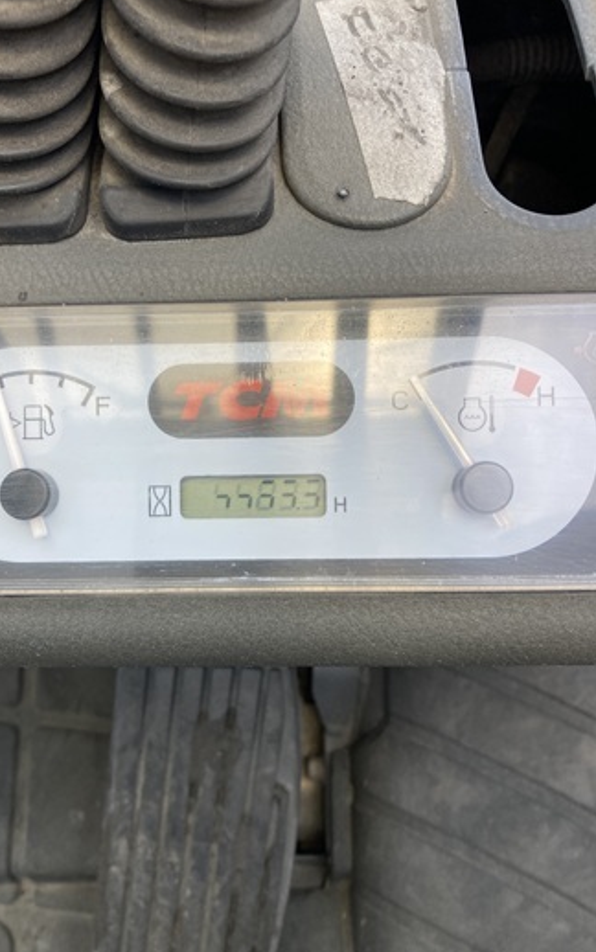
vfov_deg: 62.9
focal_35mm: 30
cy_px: 476
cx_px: 236
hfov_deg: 41.6
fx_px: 779
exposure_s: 1/1012
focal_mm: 3.99
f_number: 1.8
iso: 20
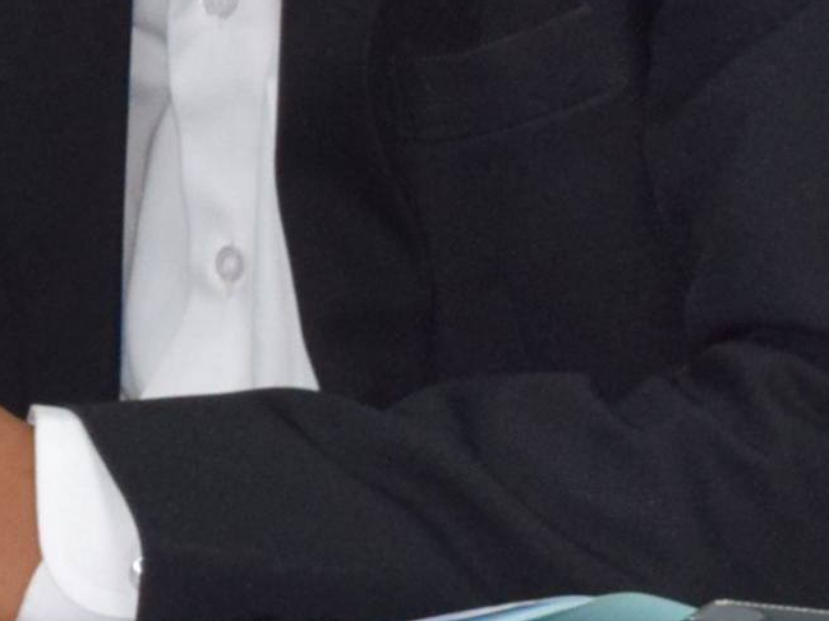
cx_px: -912
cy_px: 70
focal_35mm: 480
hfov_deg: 4.1
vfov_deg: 3.1
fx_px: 11489
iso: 800
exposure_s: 1/80
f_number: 5.3
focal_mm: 48
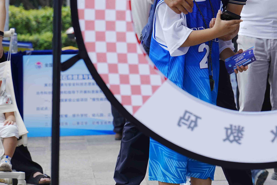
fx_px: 1162
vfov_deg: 9.0
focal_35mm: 151
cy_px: -10
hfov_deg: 13.5
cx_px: 241
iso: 64
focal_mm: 70
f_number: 4
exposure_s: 1/160
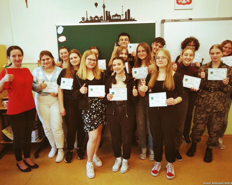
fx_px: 185
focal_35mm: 27
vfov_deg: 53.2
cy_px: 90
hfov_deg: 64.1
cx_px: 117
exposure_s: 1/33.3
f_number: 2.2
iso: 280
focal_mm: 3.46
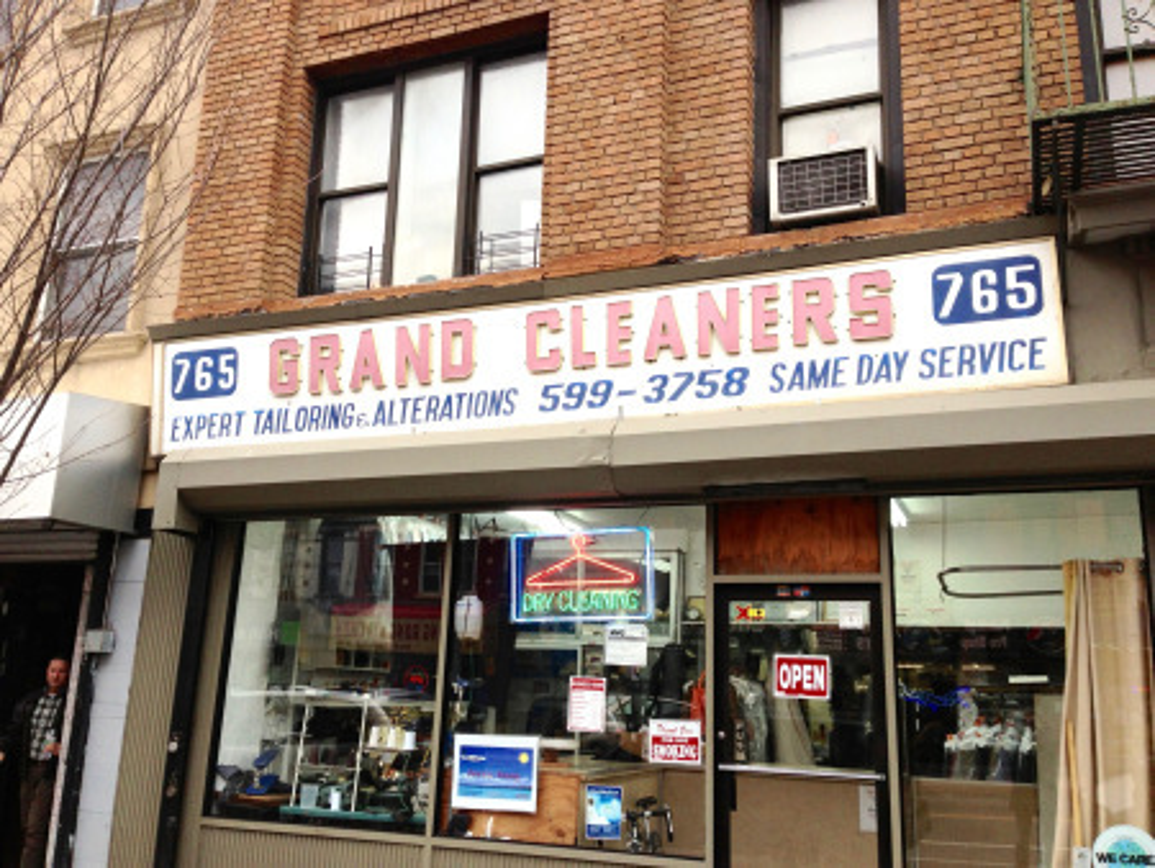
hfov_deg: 55.3
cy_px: 434
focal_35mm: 33
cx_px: 578
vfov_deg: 43.0
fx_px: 1102
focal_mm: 4.13
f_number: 2.4
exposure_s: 1/120
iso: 64
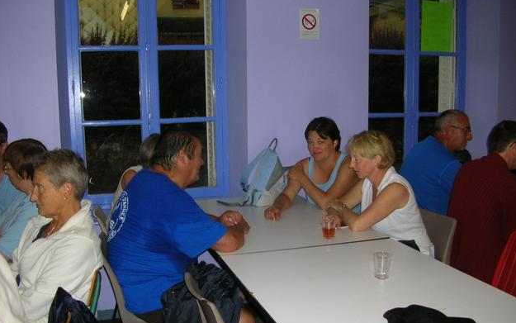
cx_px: 256
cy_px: 183
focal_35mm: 38
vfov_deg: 33.6
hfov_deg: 51.5
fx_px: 535
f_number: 2.8
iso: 77
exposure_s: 1/60.1
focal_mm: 5.8
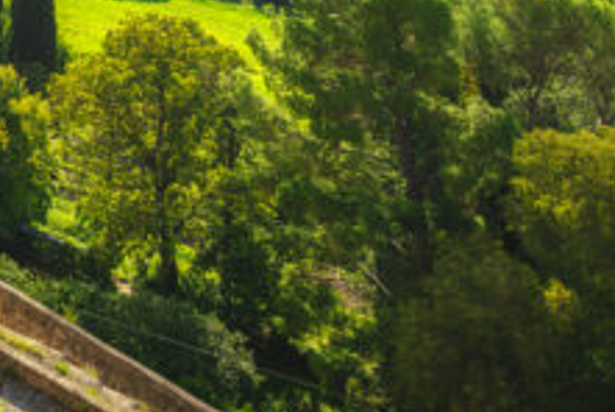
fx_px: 1009
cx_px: -298
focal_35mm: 59
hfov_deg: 25.7
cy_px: -287
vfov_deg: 18.8
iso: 100
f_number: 9
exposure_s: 1/160
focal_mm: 17
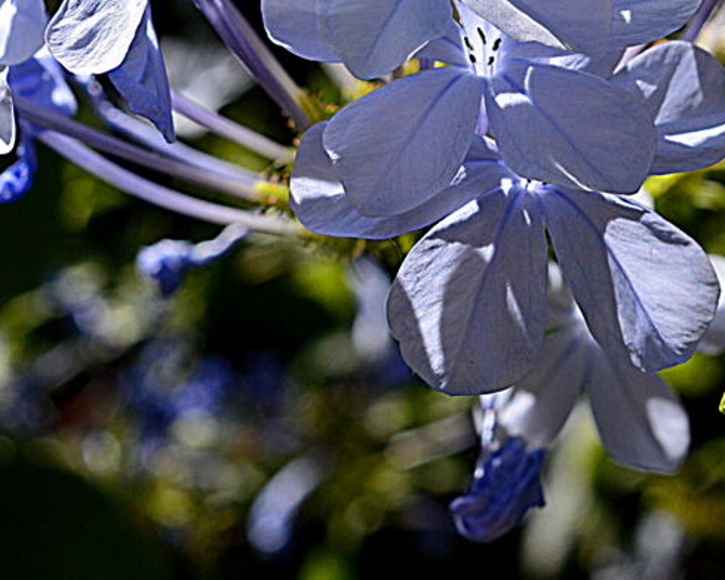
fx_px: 2961
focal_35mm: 138
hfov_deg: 14.0
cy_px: 21
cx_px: 421
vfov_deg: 11.1
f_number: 11
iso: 360
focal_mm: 40
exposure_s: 1/500
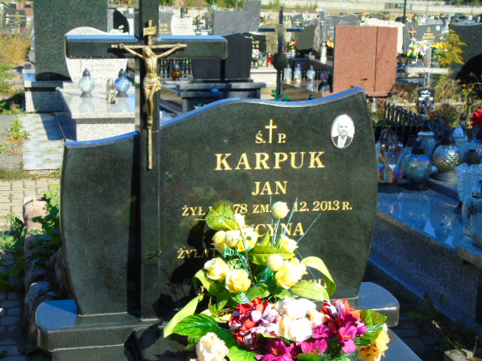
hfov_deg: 31.2
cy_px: 180
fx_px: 863
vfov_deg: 23.7
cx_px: 241
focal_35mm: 62
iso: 80
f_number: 4.5
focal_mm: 11
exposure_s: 1/320
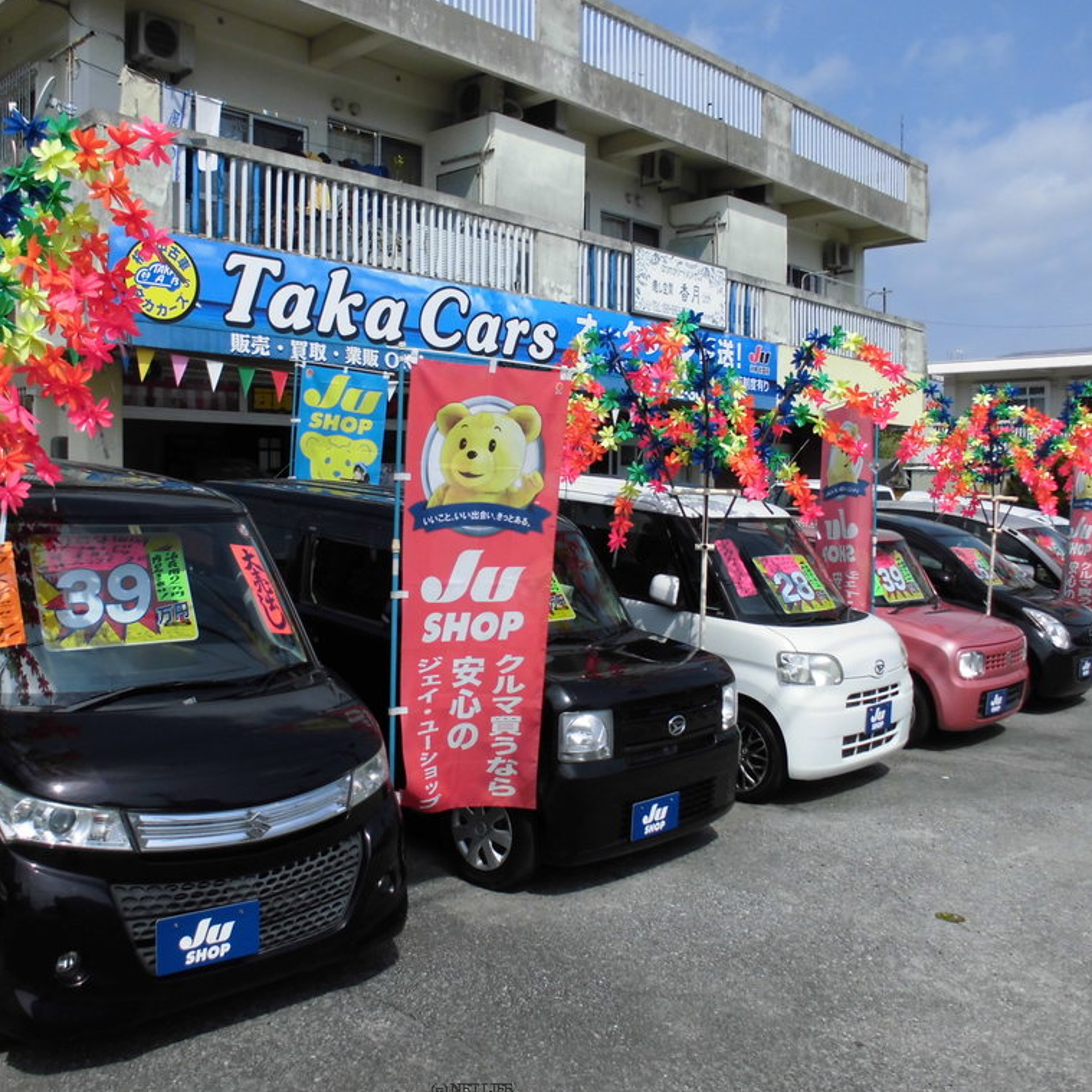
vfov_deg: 52.5
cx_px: 473
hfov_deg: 52.4
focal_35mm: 31
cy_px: 544
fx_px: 1106
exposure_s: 1/1000
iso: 100
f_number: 3.5
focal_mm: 4.6
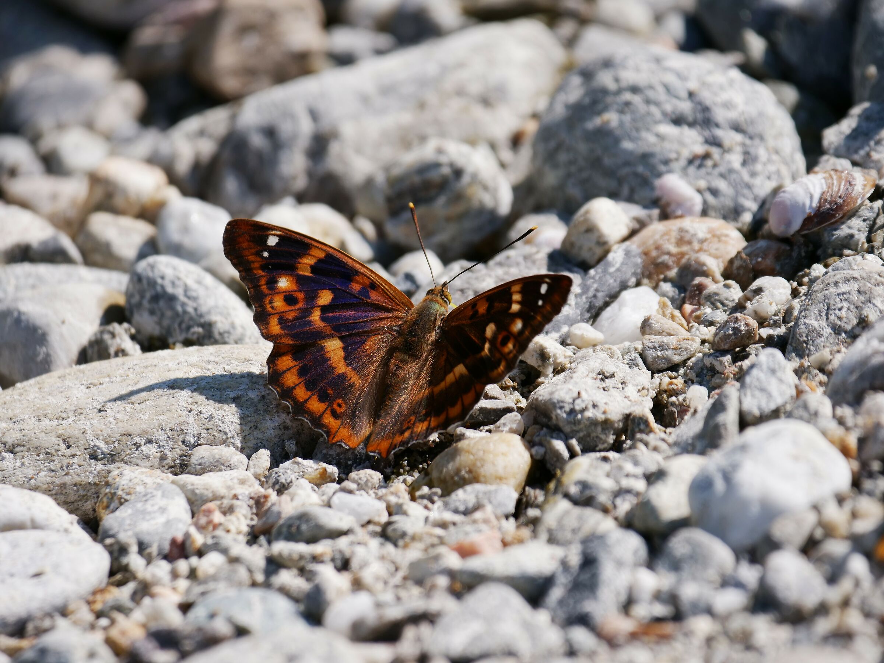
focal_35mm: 800
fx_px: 20430
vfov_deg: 1.9
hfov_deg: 2.5
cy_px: 332
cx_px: 442
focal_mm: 400
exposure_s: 1/640
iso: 200
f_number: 6.3
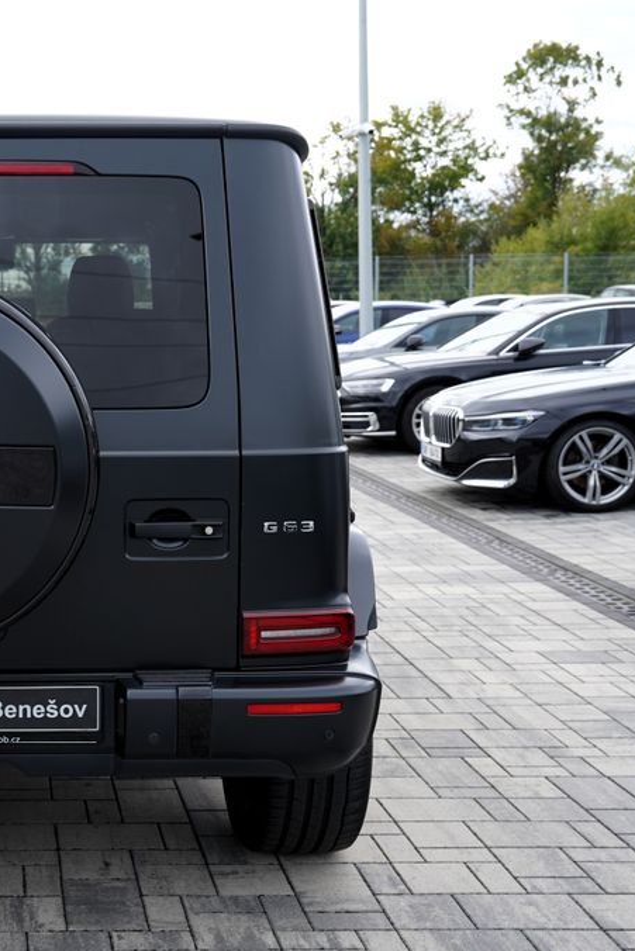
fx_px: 1322
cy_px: 475
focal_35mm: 50
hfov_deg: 25.6
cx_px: -3
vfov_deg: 39.6
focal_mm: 33
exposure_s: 1/125
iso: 100
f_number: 5
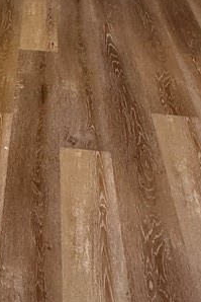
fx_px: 418
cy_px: -126
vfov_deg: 28.9
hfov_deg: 25.8
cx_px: 6
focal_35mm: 50
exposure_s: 1/99
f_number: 2.2
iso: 200
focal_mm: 2.22
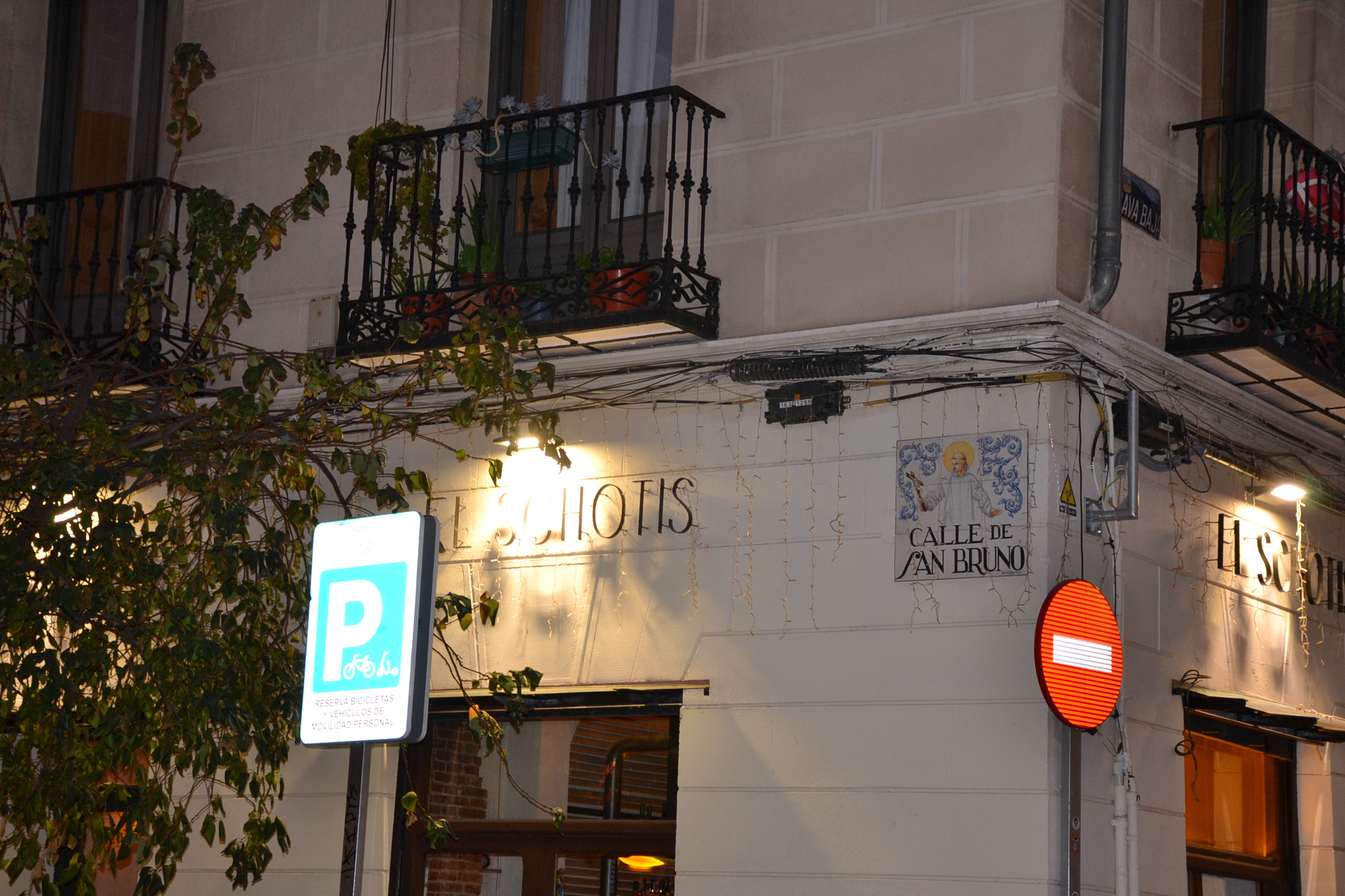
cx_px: 672
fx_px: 2522
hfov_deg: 29.9
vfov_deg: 20.2
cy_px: 448
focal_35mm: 68
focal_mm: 45
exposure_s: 1/60
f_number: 4.5
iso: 560
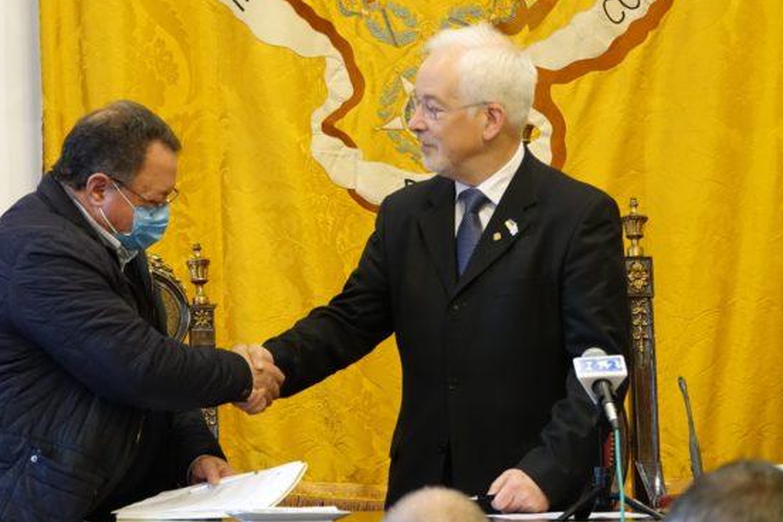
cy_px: 217
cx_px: 291
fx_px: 5024
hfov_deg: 8.9
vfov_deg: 5.9
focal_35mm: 231
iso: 1600
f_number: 4
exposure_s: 1/80
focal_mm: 64.84
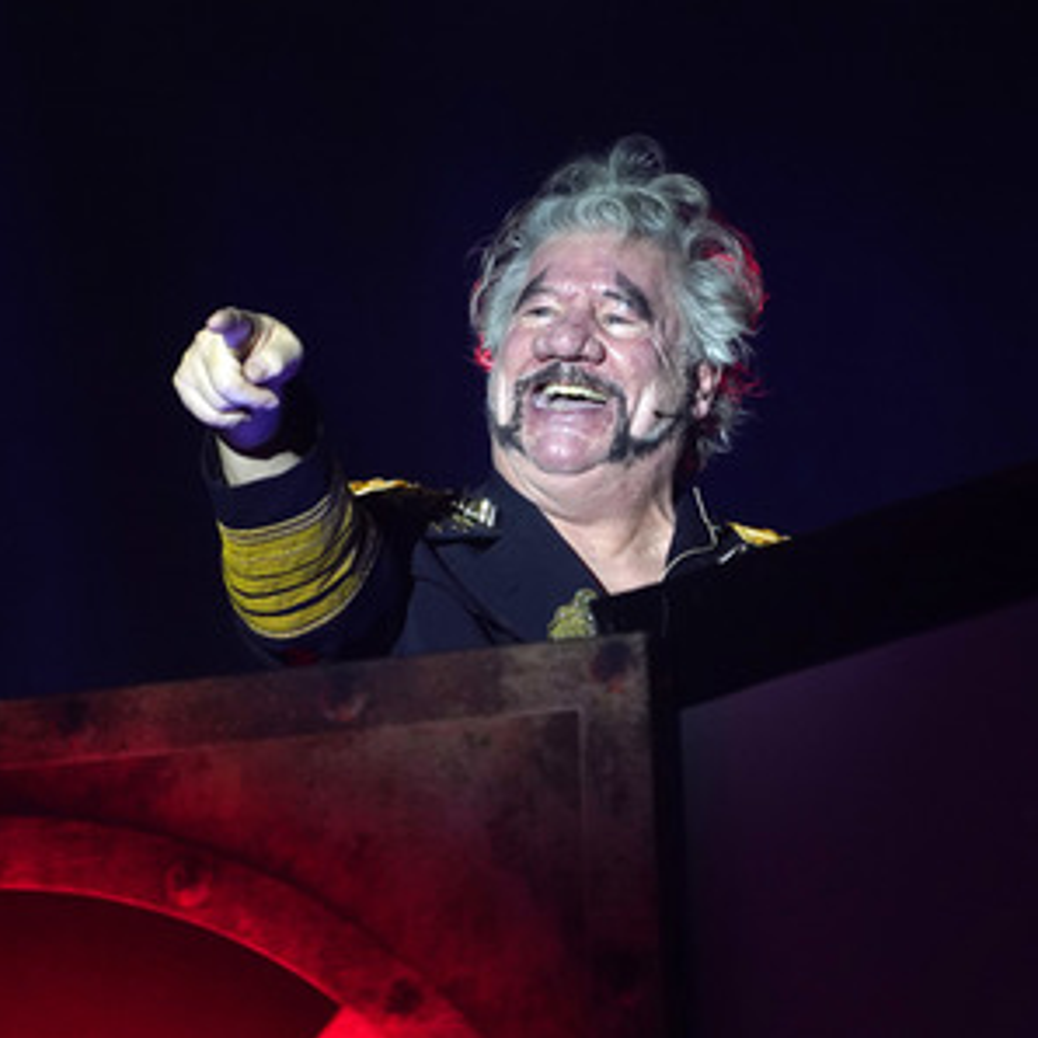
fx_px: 26190
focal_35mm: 772
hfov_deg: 2.3
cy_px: 519
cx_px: 524
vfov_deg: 2.3
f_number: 6.3
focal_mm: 600
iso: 3200
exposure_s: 1/60
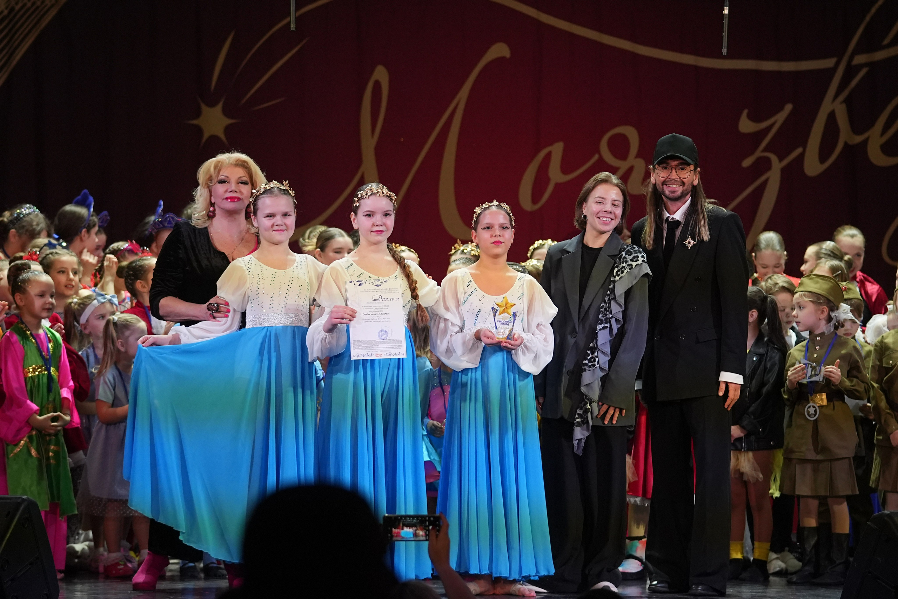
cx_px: 449
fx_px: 3517
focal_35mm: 141
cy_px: 300
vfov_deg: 9.7
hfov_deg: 14.6
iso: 1600
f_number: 2.8
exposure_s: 1/400
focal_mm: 94
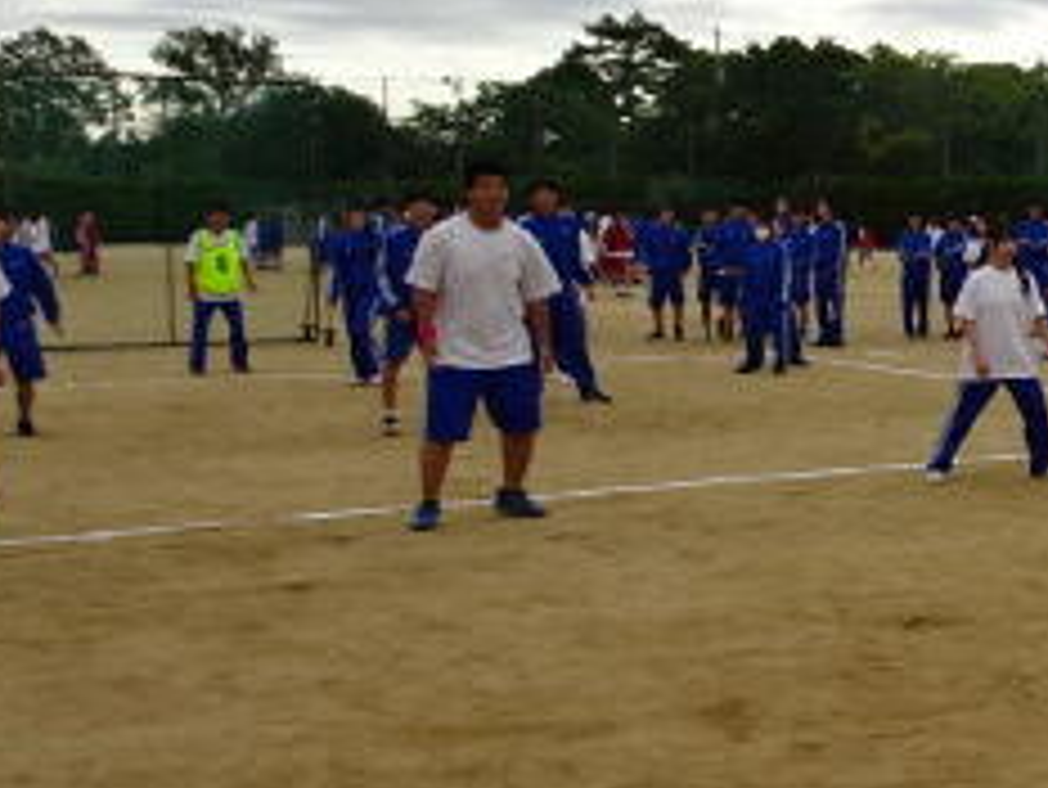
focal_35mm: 66
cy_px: 392
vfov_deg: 22.3
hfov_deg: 25.0
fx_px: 1999
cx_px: 1408
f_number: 3.5
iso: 80
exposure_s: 1/400
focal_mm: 4.1
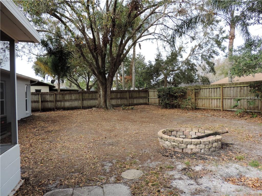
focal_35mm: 24
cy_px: 98
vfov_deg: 56.8
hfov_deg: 71.6
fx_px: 182
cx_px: 131
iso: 80
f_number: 3
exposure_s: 1/400
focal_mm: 4.3
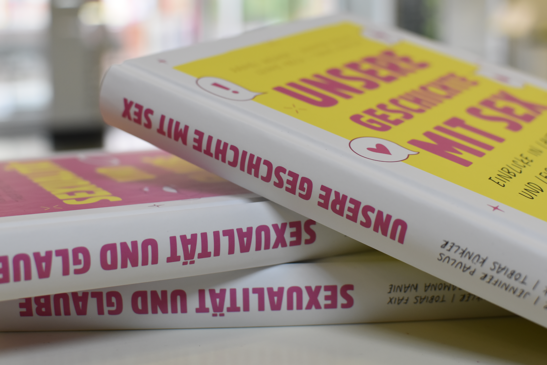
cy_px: 182
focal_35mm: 52
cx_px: 274
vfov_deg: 25.8
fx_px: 798
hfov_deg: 37.9
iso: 800
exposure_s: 1/60
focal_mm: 35
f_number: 4
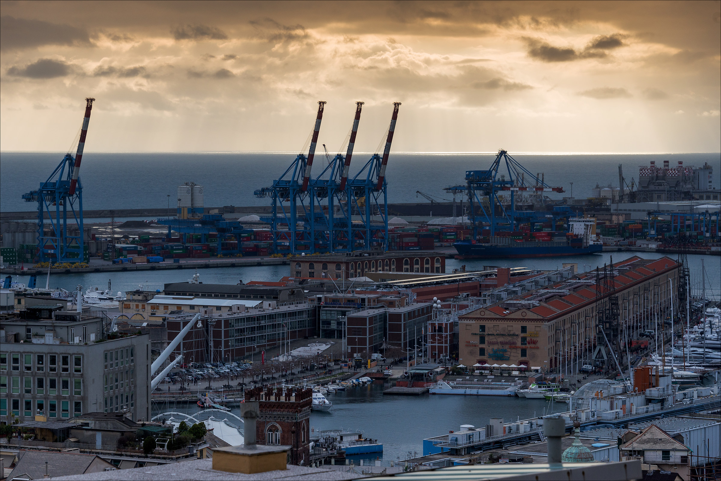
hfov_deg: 16.8
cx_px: 360
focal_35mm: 122
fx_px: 2444
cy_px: 240
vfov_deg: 11.2
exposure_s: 1/800
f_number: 8
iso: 500
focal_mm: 122
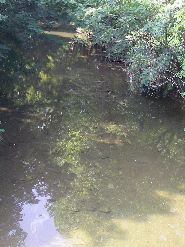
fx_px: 427
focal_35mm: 60
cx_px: 50
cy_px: 99
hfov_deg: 24.2
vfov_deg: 32.1
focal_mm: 6.3
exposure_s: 1/50
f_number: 3.3
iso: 64
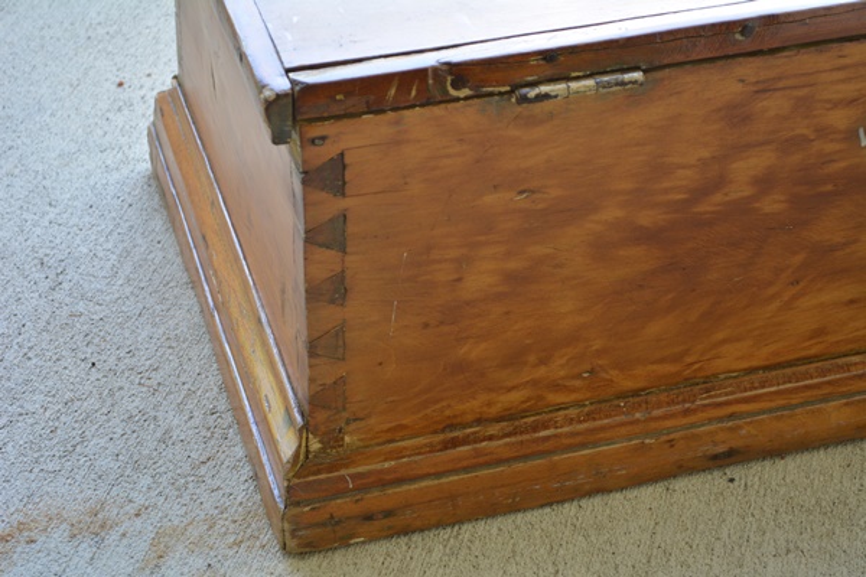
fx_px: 1984
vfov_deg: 16.6
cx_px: 433
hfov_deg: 24.6
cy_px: 288
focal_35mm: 82
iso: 500
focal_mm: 55
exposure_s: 1/60
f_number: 5.6
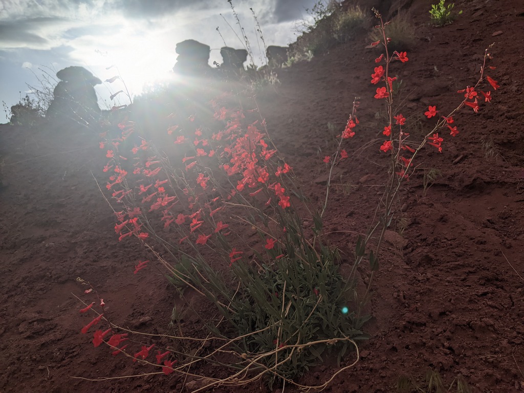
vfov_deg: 51.4
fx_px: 409
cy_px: 196
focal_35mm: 27
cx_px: 262
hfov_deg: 65.3
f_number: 1.8
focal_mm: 4.44
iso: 42
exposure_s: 1/7812
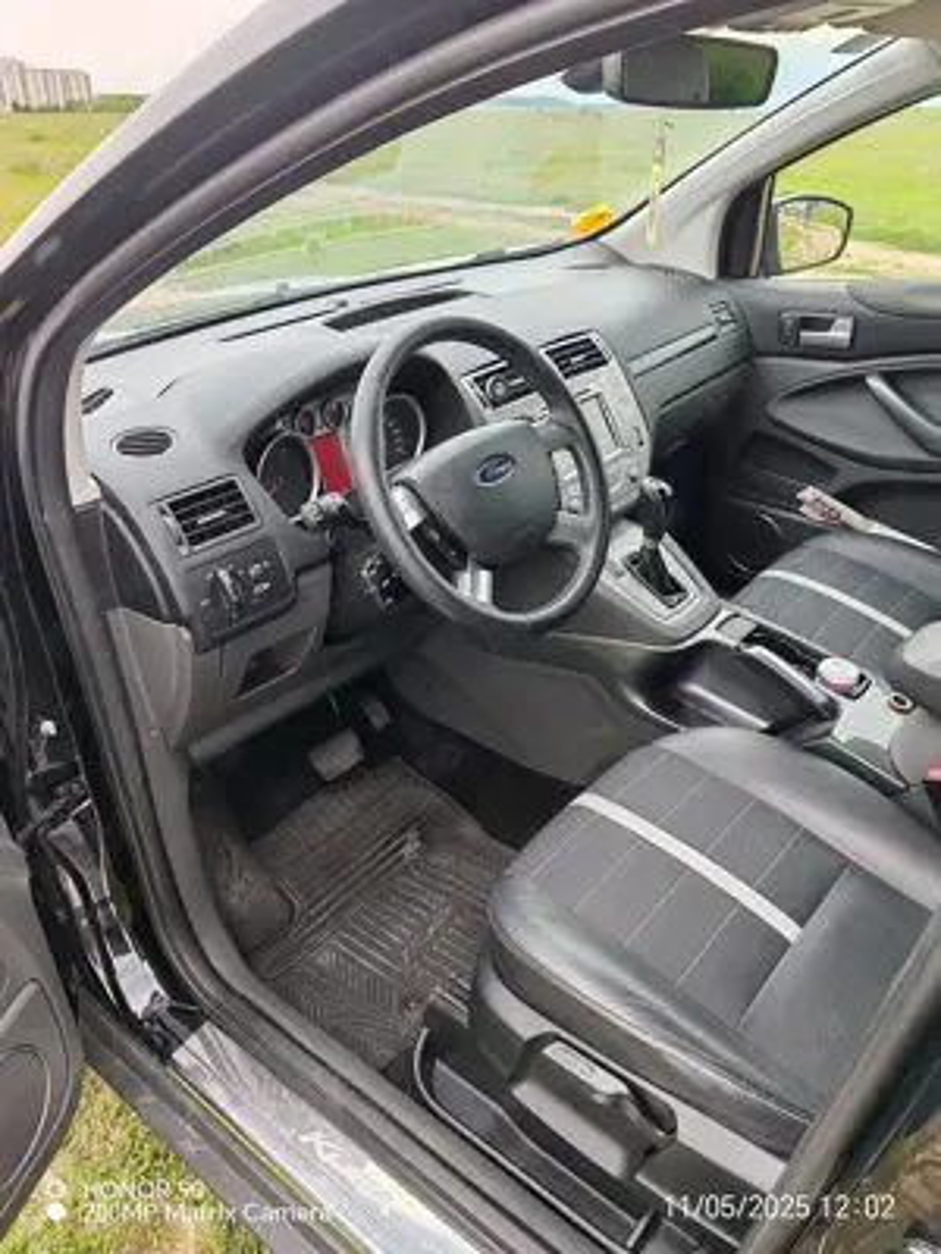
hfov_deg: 51.4
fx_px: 979
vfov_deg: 65.3
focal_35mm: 27
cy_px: 627
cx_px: 470
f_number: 1.9
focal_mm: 6.12
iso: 50
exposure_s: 1/120
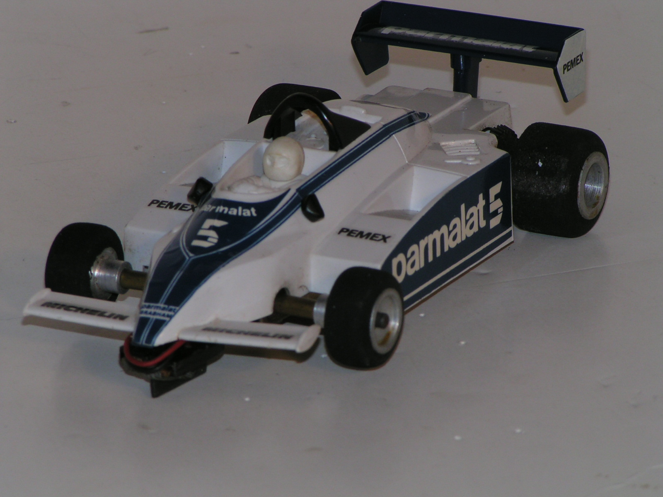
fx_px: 4961
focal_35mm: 259
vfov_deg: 5.7
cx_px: 332
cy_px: 248
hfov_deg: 7.6
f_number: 5.6
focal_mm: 39.6
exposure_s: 1/320
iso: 50
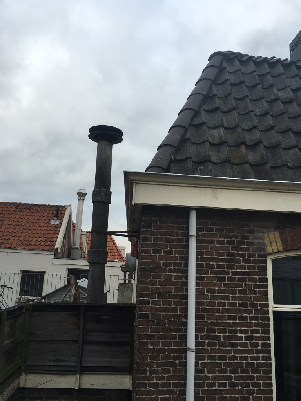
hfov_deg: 48.2
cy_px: 200
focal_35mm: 29
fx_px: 336
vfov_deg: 61.7
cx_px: 150
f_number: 2.2
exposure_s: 1/223
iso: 25
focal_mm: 4.15
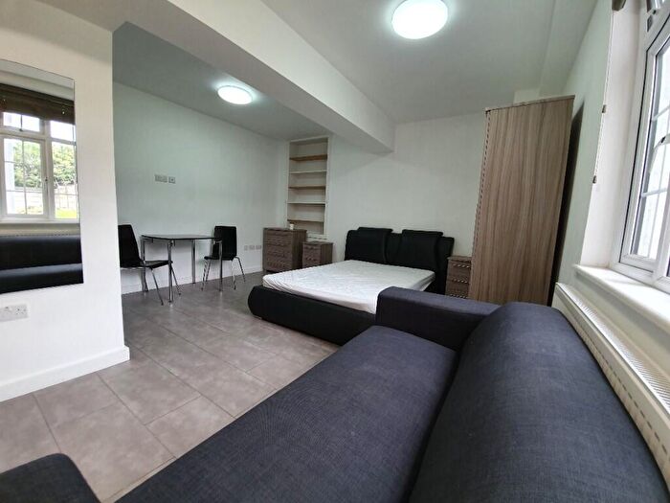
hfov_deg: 106.2
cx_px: 335
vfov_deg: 89.9
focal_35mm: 13
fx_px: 252
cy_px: 252
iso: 125
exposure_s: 1/50
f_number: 2.2
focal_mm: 1.8
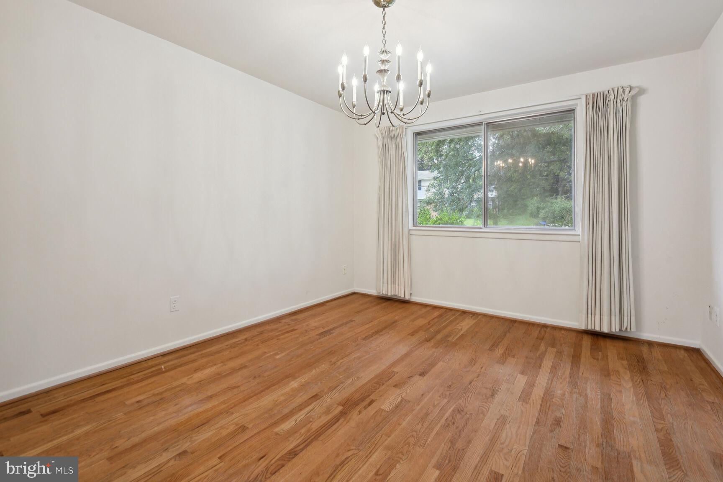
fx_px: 321
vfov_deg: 73.7
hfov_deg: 96.7
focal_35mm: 16
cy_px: 241
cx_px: 362
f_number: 8
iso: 320
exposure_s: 1/6
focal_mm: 16
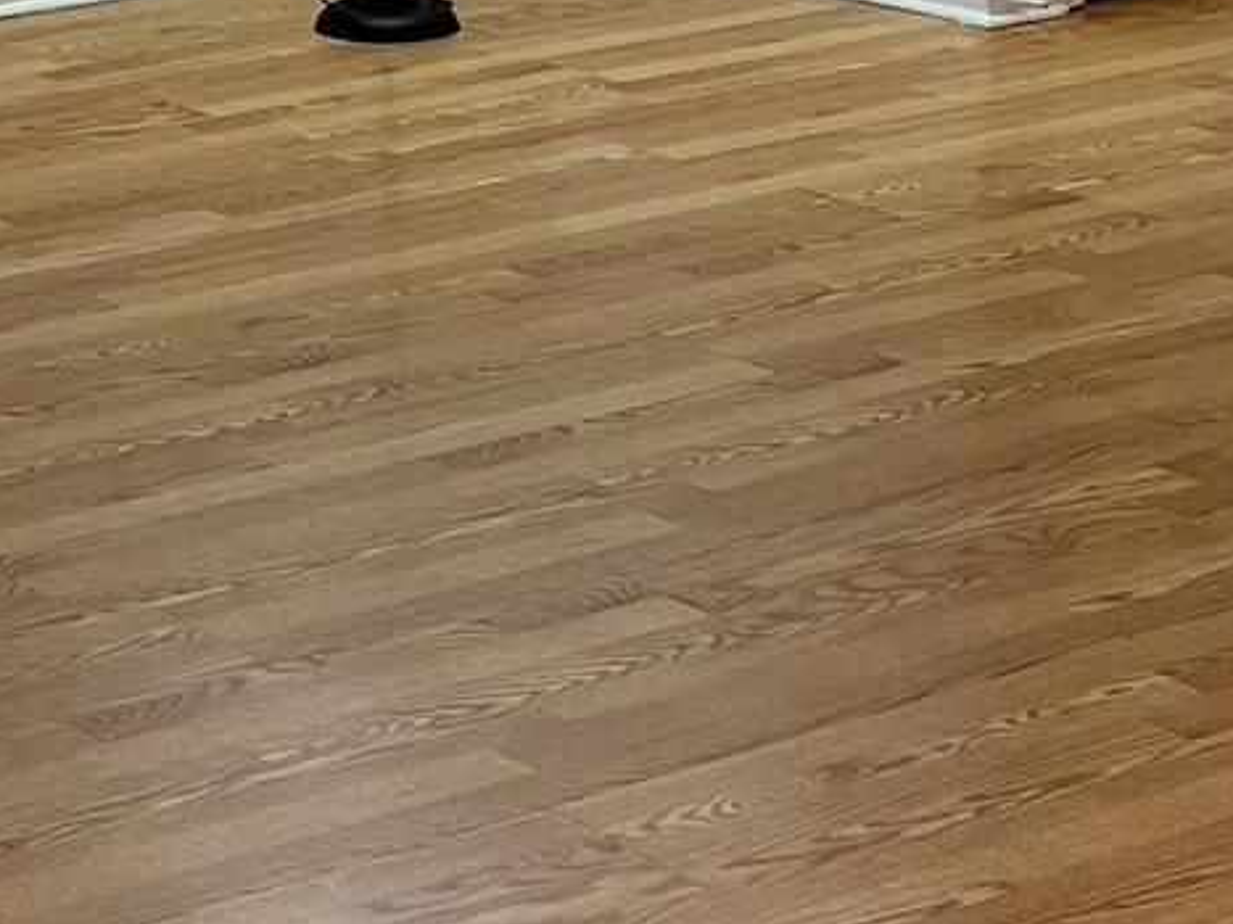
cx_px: -261
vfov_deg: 12.6
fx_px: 4060
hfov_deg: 16.5
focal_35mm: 114
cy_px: -211
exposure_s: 1/60
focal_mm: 5.7
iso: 160
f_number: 1.5
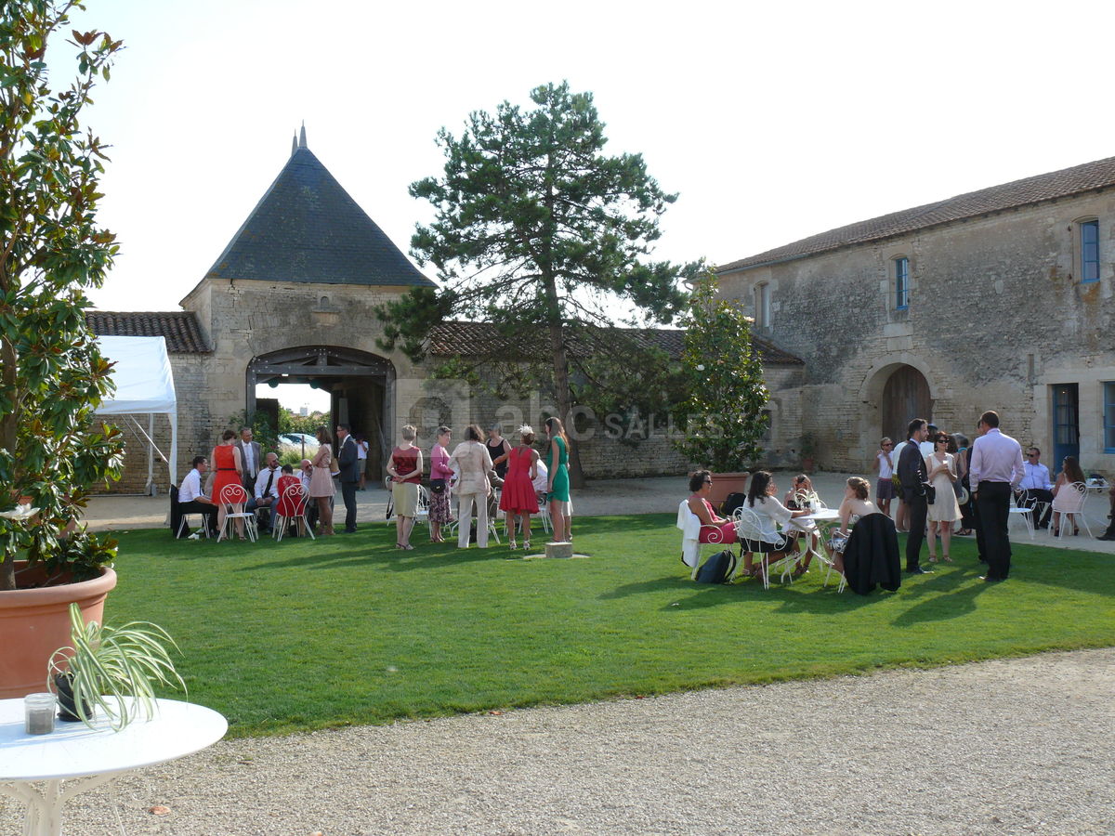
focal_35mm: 35
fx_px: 1127
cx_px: 558
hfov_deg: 52.6
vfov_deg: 40.7
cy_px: 418
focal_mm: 7.4
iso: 100
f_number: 5.6
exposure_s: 1/250
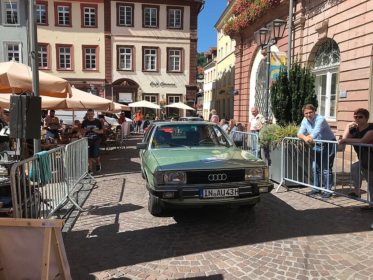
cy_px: 140
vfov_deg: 49.8
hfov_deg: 63.4
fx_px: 302
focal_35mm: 28
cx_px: 186
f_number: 1.8
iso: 20
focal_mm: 3.99
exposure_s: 1/2083
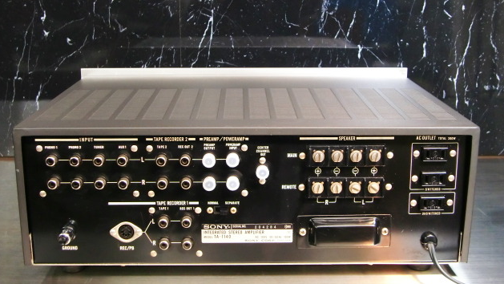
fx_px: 682
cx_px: 253
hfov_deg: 40.6
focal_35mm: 51
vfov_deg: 23.5
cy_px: 141
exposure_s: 1/50
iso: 400
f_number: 3.3
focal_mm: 8.2
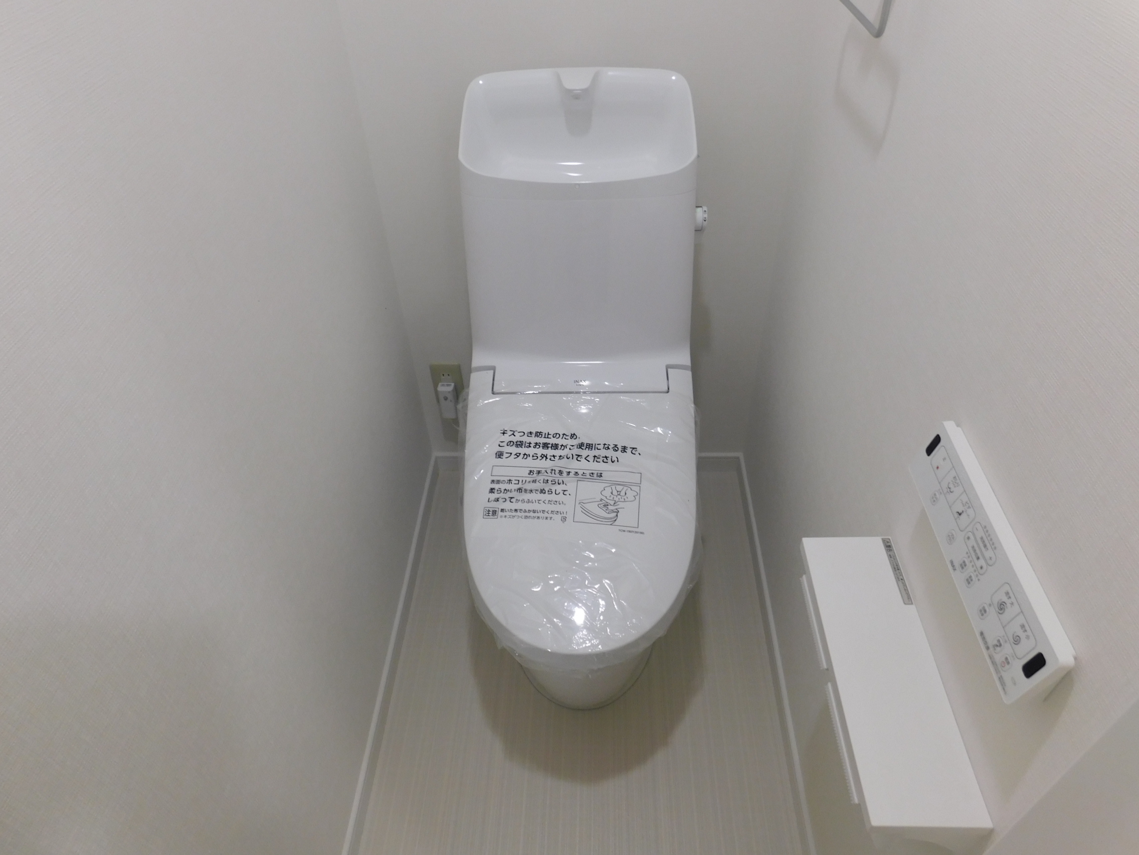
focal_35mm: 23
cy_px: 428
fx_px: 757
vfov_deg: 58.9
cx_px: 570
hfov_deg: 73.9
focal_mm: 4
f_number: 3
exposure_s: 1/30
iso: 140
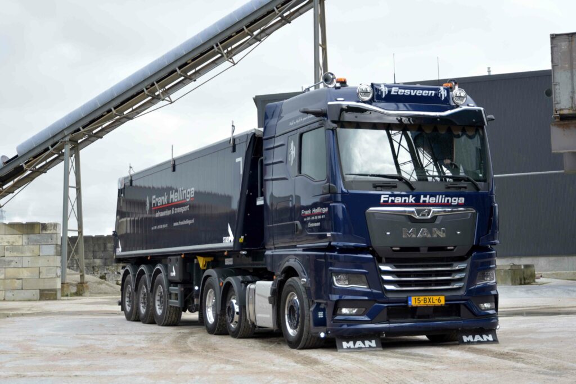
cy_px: 192
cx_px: 288
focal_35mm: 62
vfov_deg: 21.9
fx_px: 993
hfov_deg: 32.4
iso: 320
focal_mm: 62
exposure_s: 1/400
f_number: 5
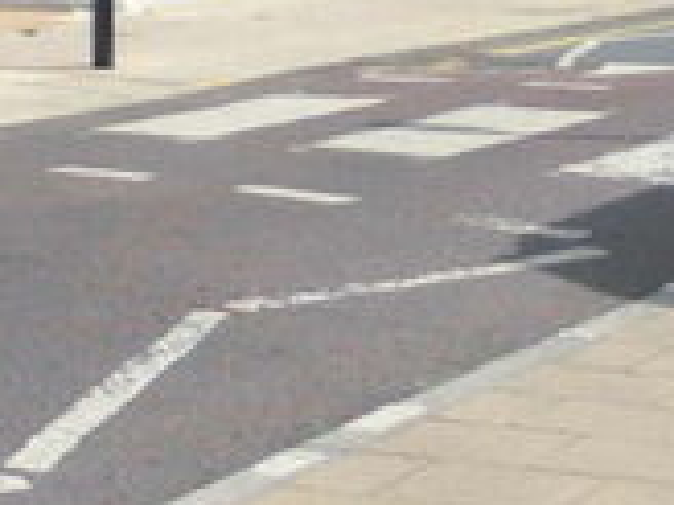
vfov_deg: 10.8
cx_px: -436
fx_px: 2492
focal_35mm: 128
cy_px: -445
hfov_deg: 14.1
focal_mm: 5.4
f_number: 4
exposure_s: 1/800
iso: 100
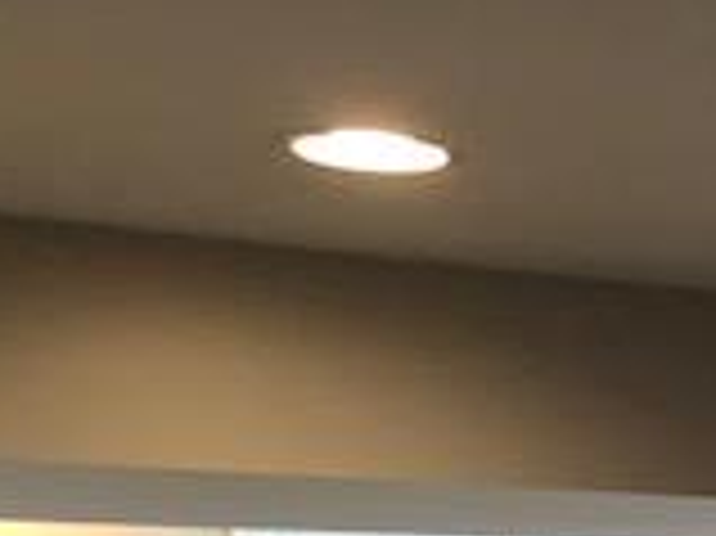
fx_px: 2336
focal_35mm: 113
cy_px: 923
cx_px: 1171
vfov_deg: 12.2
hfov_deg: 15.6
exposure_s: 1/15
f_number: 1.8
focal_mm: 4
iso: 64
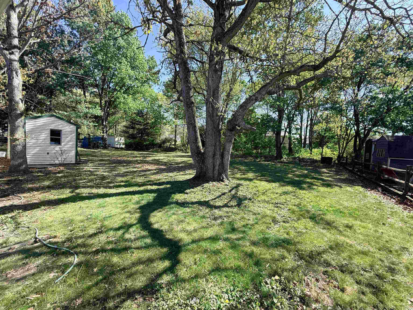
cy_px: 155
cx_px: 206
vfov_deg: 85.7
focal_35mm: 14
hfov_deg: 102.1
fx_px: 167
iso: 50
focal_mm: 2.22
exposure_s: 1/413
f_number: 2.2
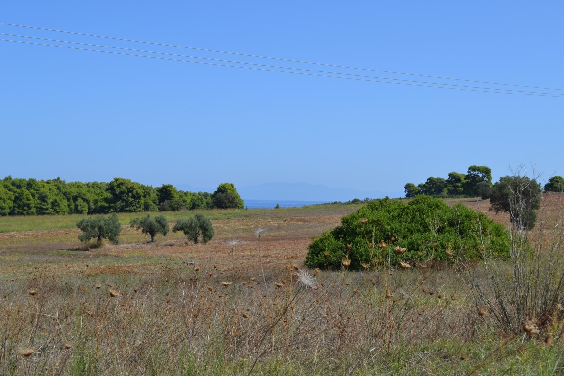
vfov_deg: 28.1
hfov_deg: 41.1
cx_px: 282
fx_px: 752
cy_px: 188
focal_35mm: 48
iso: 100
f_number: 8
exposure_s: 1/250
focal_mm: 32
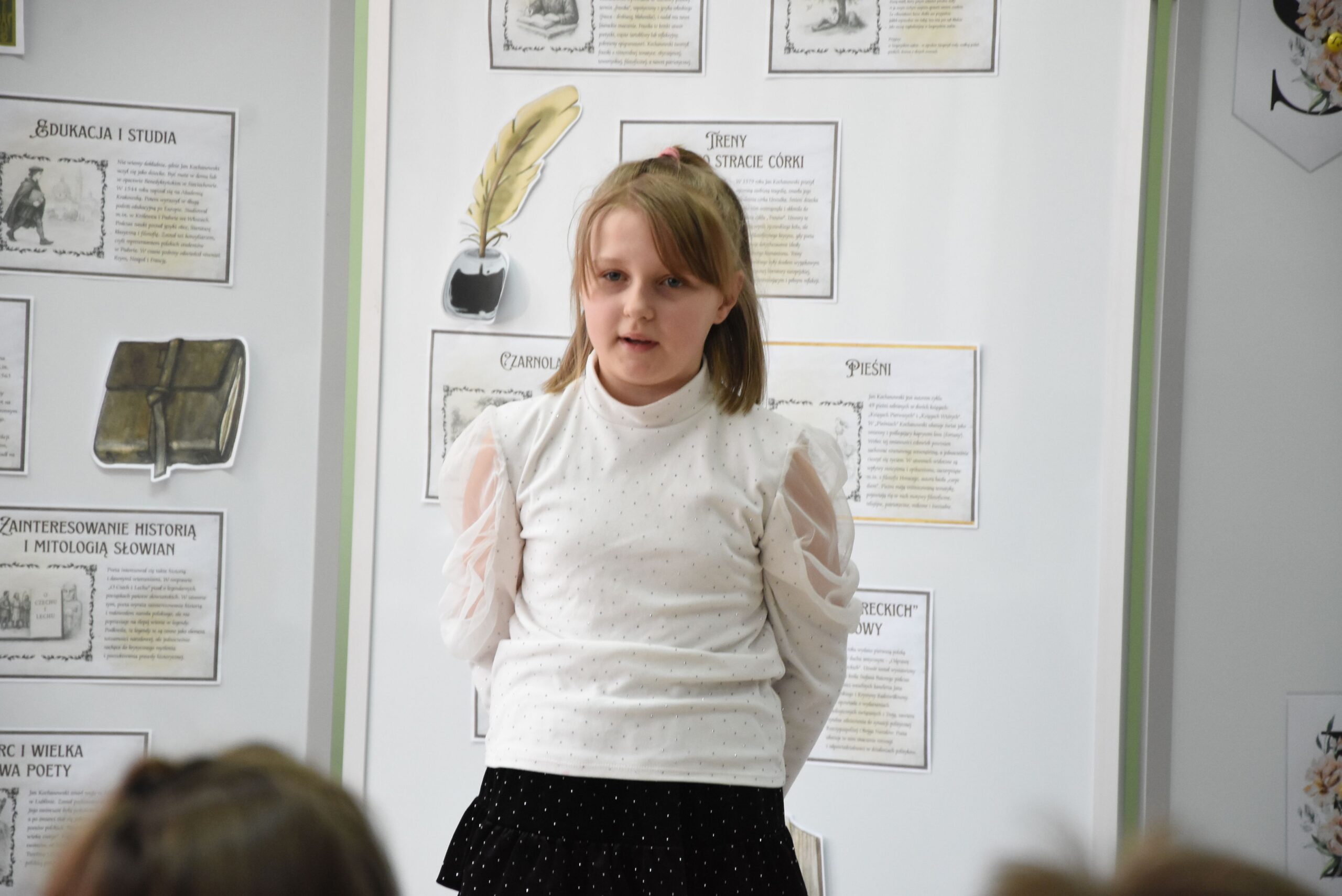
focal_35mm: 158
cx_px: 671
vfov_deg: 8.7
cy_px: 448
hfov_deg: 13.0
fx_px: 5872
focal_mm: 105
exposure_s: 1/160
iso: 2000
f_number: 6.3
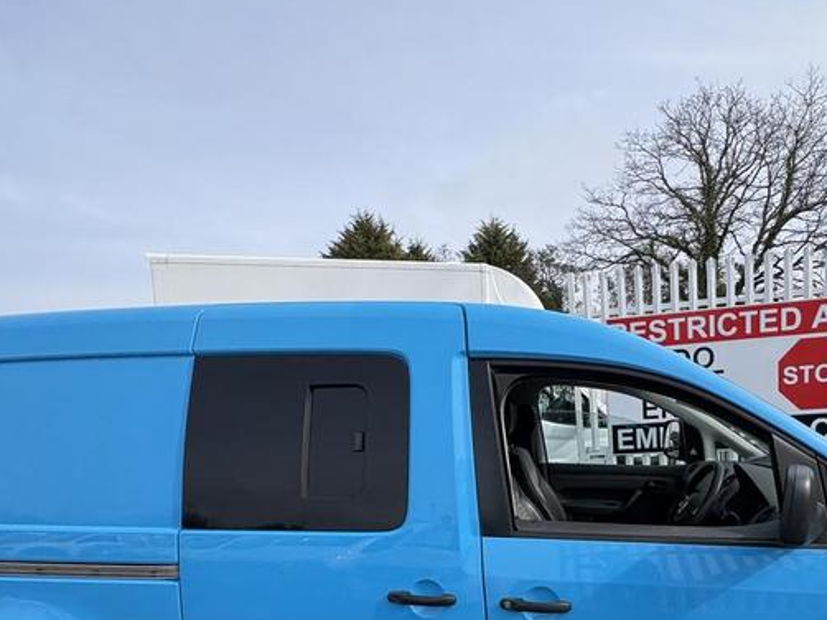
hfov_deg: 68.3
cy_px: 481
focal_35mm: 25
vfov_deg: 51.9
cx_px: 521
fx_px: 597
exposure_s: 1/1110
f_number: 2.2
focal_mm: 2.22
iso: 40
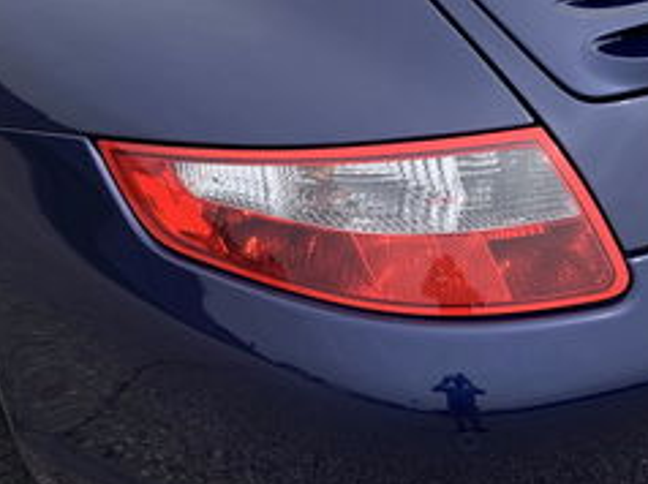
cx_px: 425
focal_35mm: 84
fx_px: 1571
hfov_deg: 23.2
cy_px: 84
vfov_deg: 17.4
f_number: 1.8
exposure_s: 1/1176
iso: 25
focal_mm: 4.25
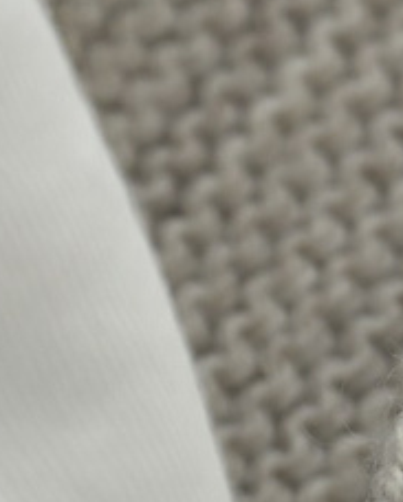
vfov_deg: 2.8
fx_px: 10341
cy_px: -521
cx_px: 2645
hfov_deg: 2.1
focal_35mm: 695
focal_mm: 66
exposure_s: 1/125
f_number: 5.6
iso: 100
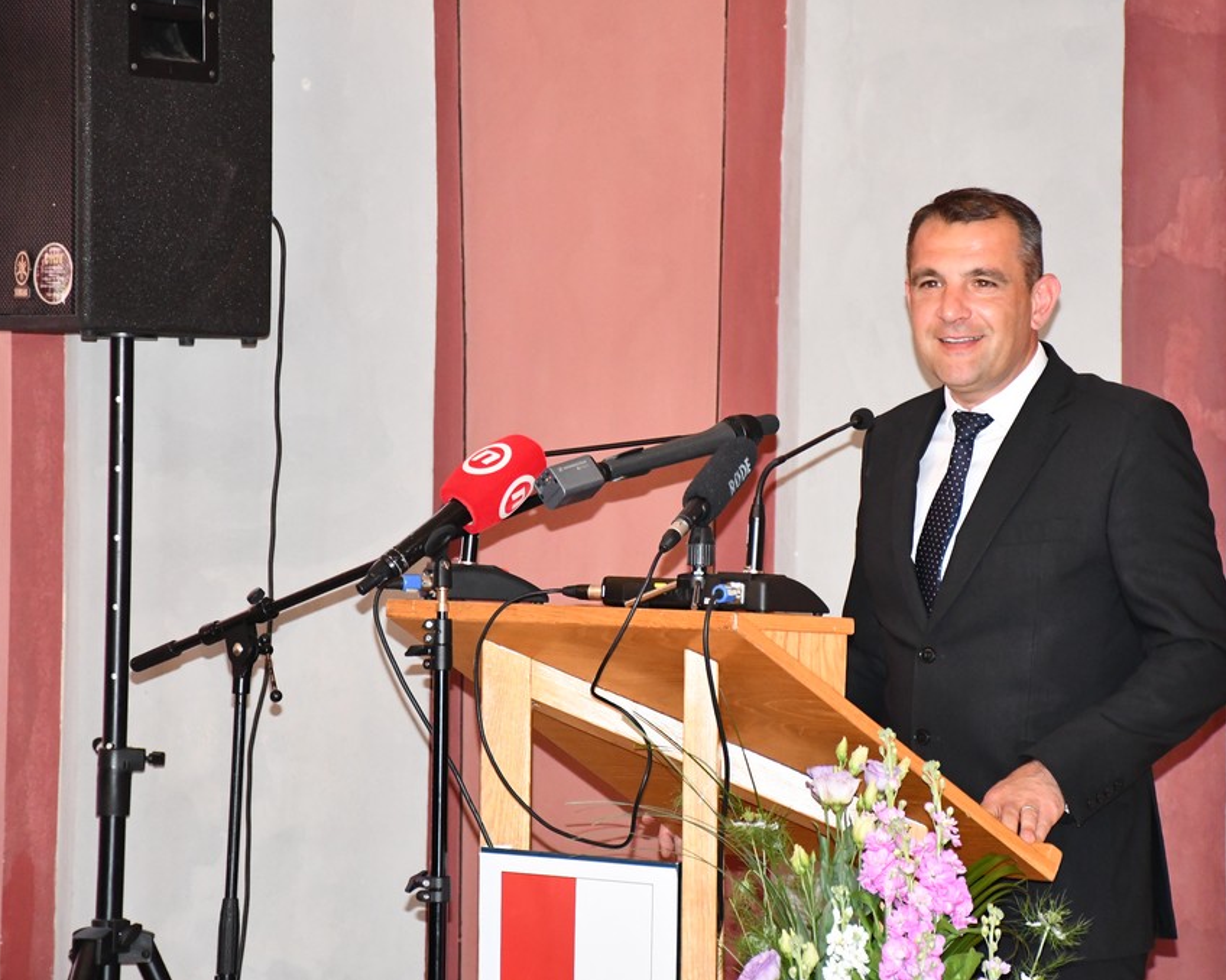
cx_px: 717
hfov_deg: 12.0
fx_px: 5841
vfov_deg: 9.6
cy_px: 489
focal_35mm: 161
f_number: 5.3
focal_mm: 95
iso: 3600
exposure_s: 1/60
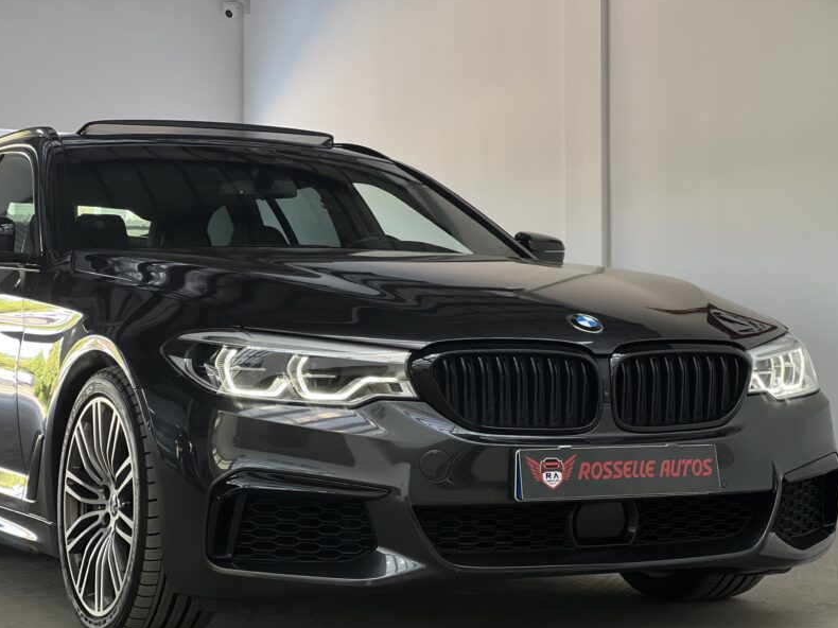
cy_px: 312
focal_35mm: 78
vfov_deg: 18.9
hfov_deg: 25.0
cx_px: 420
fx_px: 1888
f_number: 2.8
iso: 250
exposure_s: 1/62
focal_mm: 9
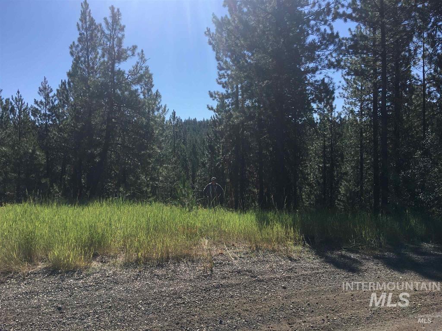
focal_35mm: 29
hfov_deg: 61.7
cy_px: 166
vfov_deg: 48.2
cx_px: 221
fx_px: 370
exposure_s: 1/1709
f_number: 2.2
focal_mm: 4.15
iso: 25
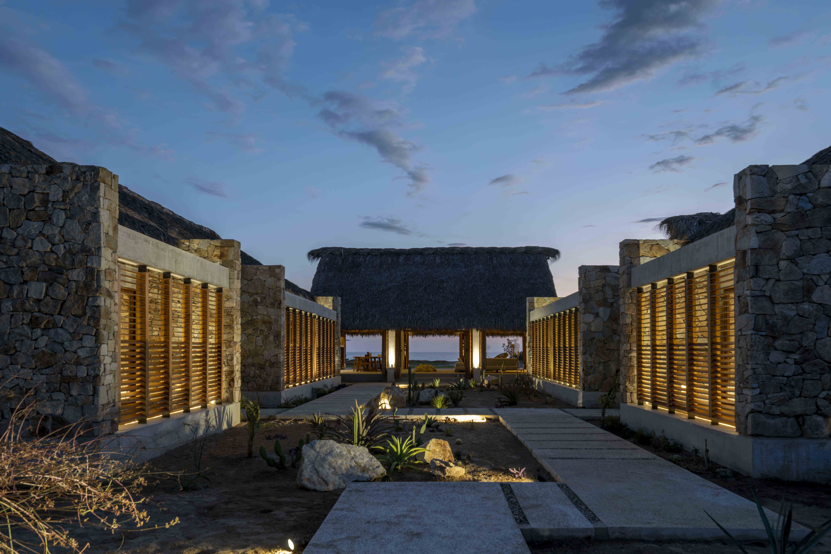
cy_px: 277
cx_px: 416
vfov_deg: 53.1
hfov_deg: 73.7
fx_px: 554
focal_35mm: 24
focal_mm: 24
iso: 100
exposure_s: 4
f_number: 7.1
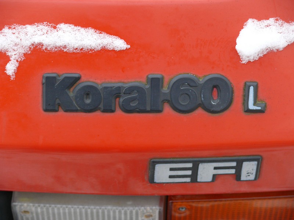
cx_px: 147
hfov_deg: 14.0
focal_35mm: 141
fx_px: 1198
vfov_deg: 10.5
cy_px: 110
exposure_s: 1/30
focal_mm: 29.9
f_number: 3.6
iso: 100
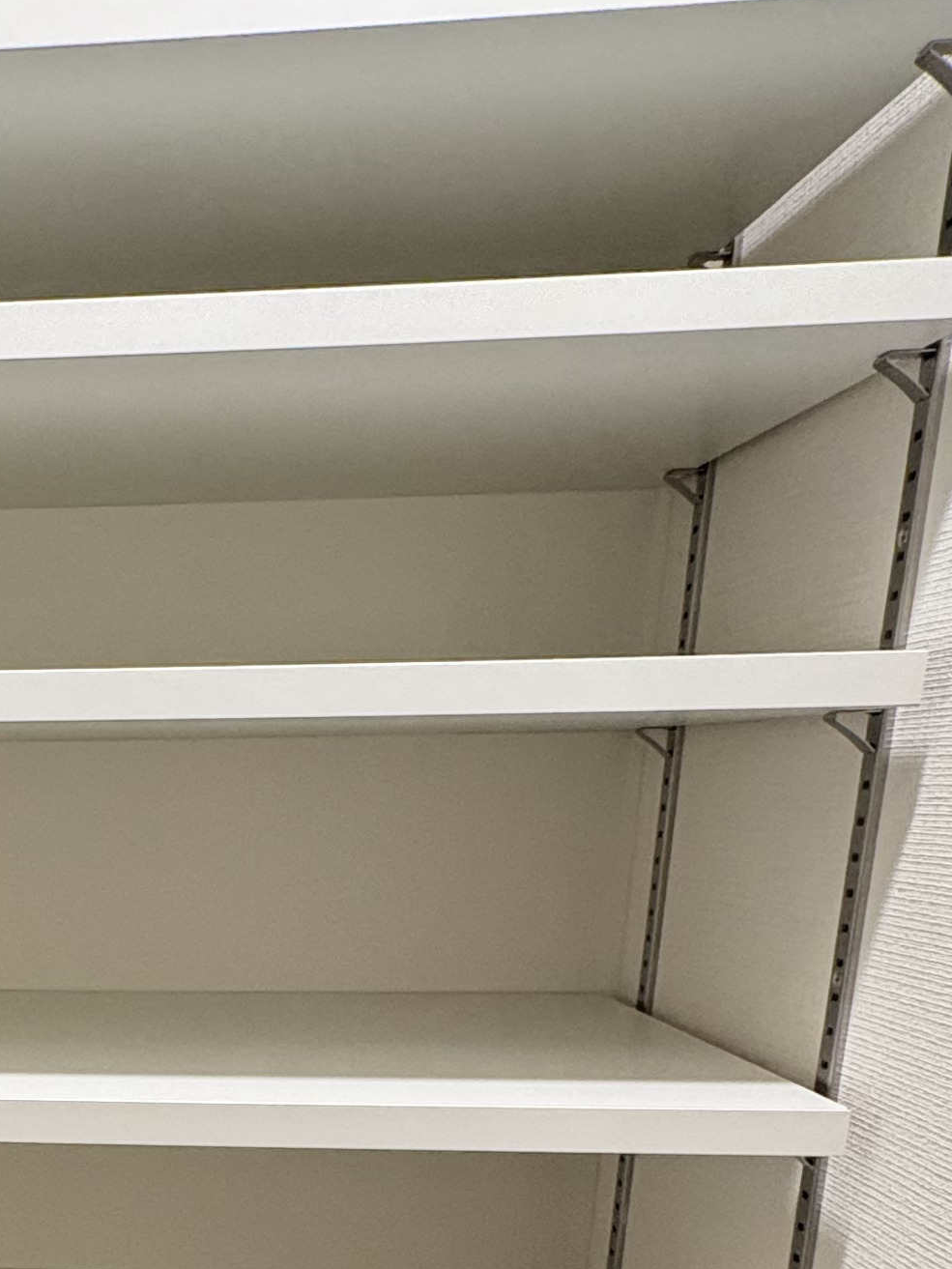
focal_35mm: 43
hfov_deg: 30.5
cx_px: -61
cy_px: 1217
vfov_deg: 39.6
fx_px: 1577
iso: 500
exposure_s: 1/60
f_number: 2.2
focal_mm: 2.22
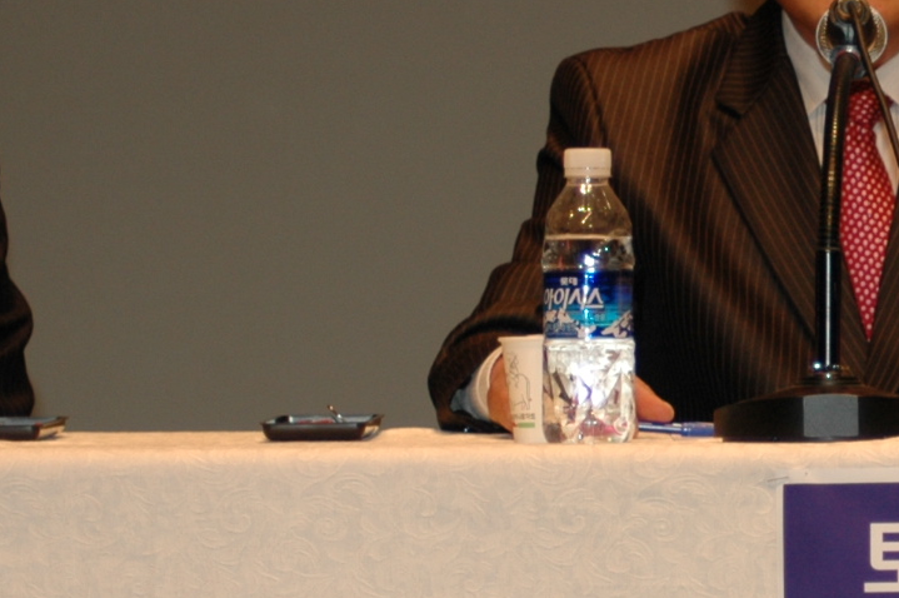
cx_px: 913
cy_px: 513
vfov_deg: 4.2
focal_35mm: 327
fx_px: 8158
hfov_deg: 6.3
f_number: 4.5
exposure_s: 1/160
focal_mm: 70
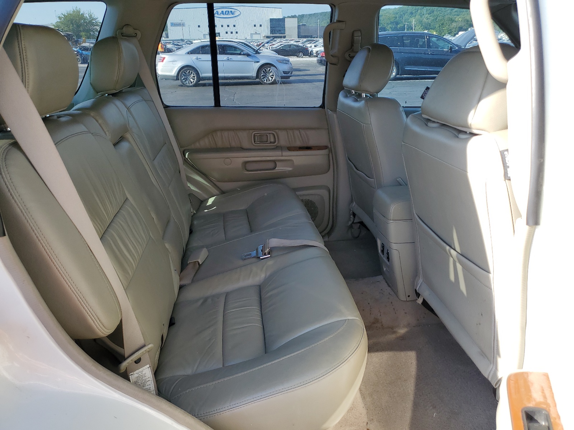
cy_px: 215
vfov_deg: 53.1
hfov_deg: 67.3
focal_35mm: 26
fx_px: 431
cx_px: 287
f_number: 1.5
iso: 50
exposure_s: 1/556
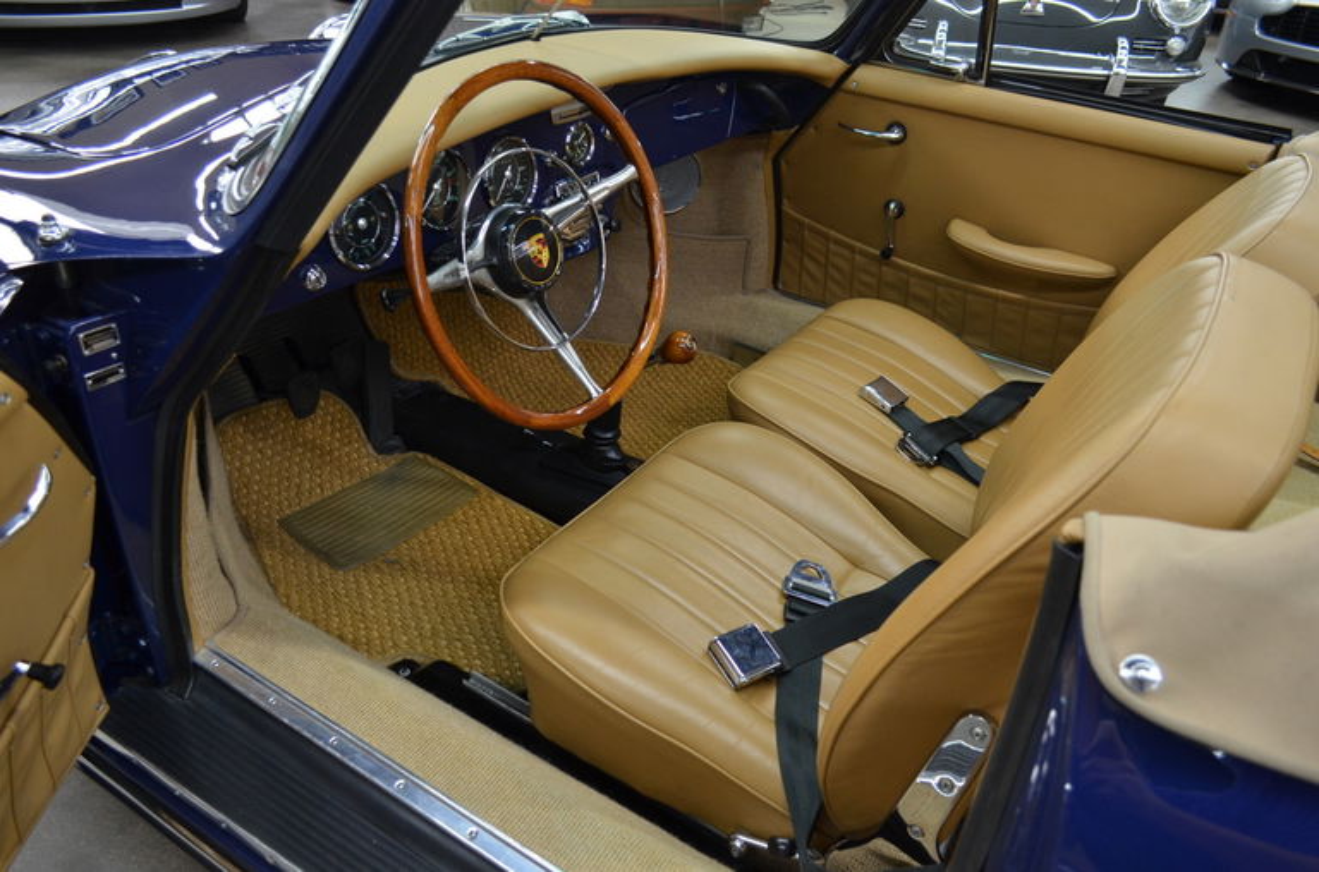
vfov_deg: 47.7
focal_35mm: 27
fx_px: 987
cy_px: 436
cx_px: 660
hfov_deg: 67.5
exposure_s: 1/60
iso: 720
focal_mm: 18
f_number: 4
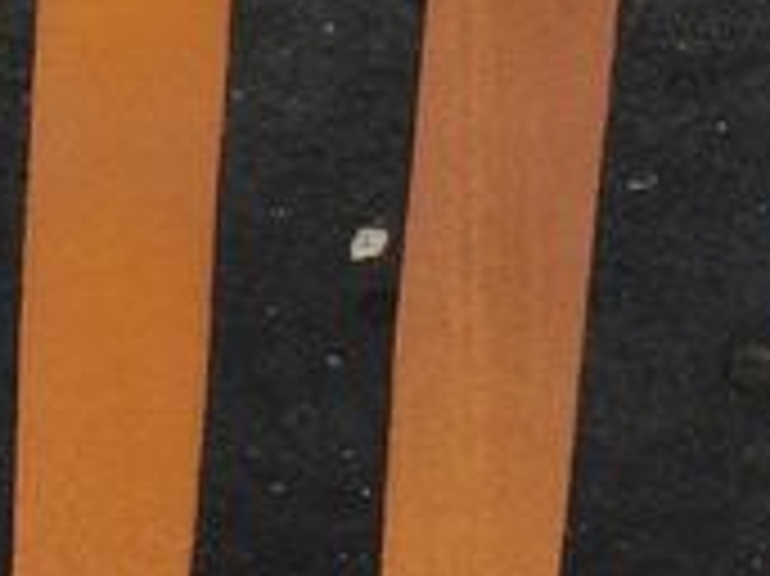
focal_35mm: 158
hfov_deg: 12.4
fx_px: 3512
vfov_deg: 9.2
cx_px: 126
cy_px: -232
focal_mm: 4.12
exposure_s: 1/1053
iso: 32
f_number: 2.2
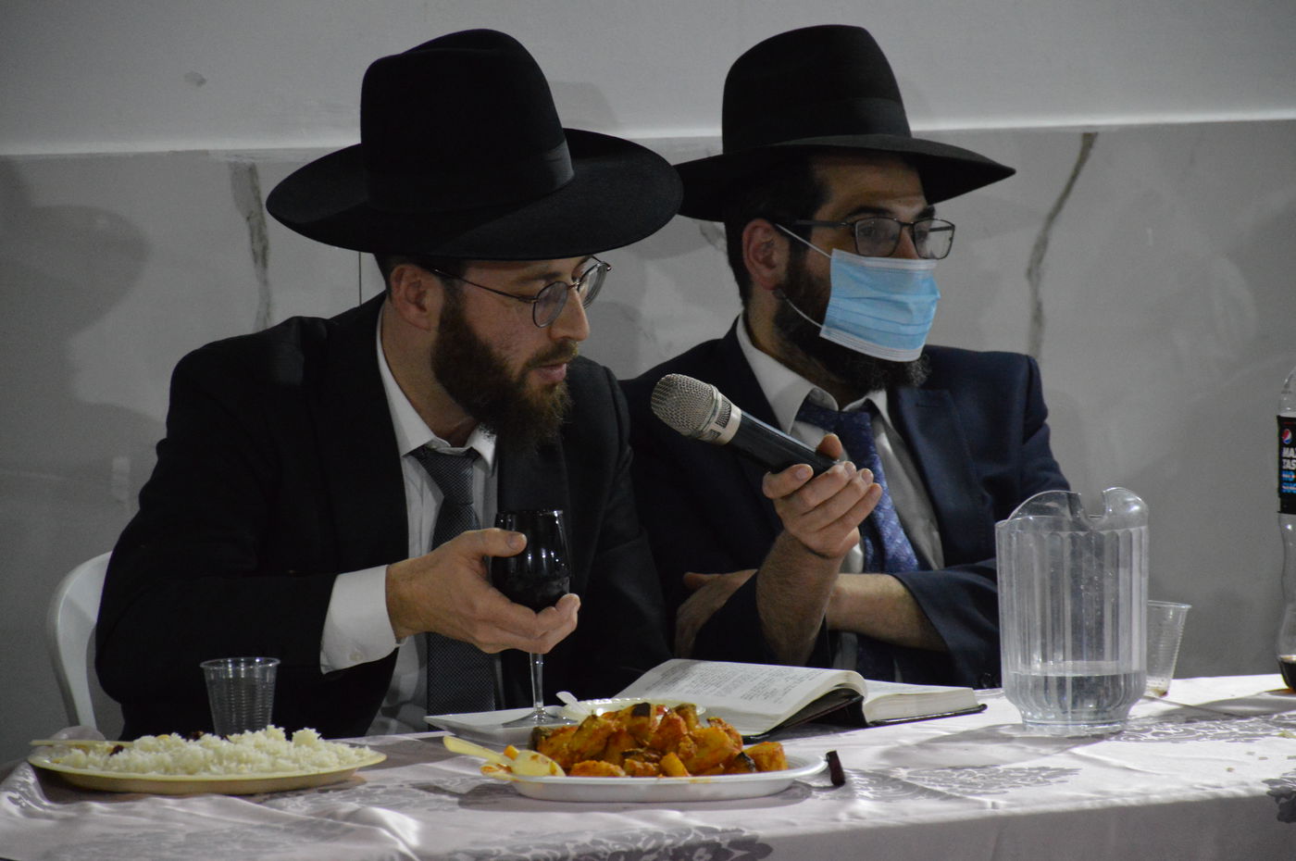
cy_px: 430
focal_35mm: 210
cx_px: 648
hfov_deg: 9.8
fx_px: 7551
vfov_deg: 6.5
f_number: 5.6
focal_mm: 140
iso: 3200
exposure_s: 1/125
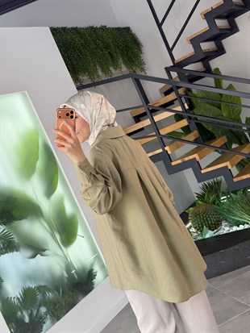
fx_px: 462
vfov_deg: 39.6
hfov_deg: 30.3
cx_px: 125
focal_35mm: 48
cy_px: 166
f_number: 1.78
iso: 64
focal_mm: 6.76
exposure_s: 1/197
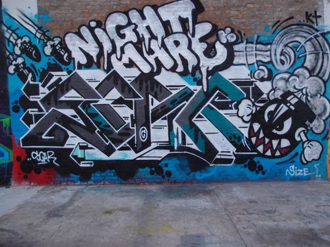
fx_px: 267
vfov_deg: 49.7
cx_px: 165
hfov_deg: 63.4
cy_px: 124
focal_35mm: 28
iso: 125
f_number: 1.8
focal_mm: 6
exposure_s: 1/60
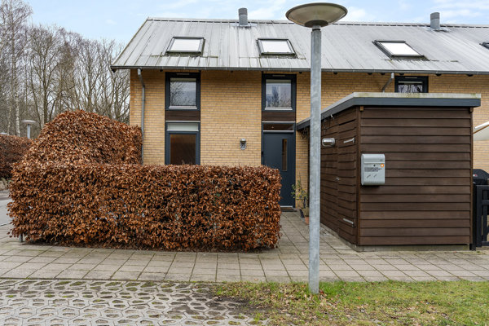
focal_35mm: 31
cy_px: 163
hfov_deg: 60.3
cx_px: 244
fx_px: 421
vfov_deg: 42.3
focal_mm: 31
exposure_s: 1/50
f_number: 8
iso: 320
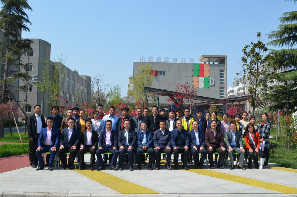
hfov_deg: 54.5
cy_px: 102
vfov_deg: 37.7
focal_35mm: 35
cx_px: 146
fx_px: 288
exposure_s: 1/250
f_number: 8
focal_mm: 22
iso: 110
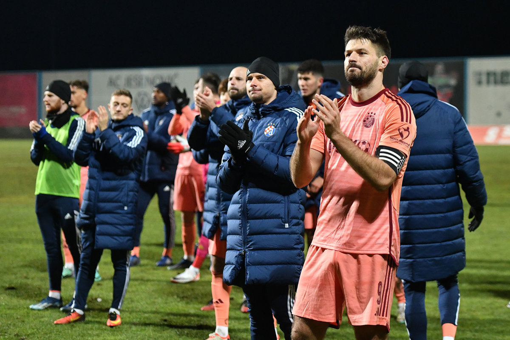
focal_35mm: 86
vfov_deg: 15.9
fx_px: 1218
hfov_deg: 23.7
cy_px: 170
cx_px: 255
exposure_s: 1/1600
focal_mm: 86
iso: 4000
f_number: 4
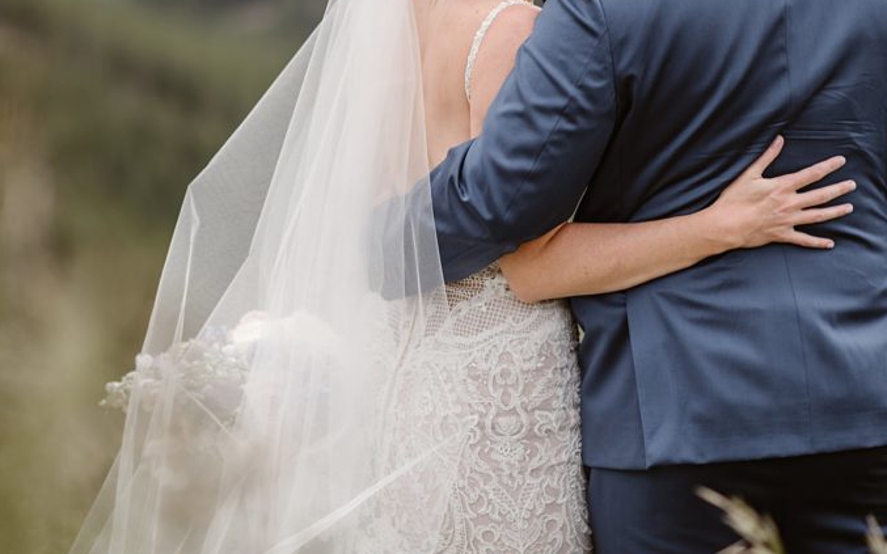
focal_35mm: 131
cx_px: 443
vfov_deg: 10.0
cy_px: 68
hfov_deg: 15.9
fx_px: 3166
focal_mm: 85
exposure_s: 1/2500
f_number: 2
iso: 200
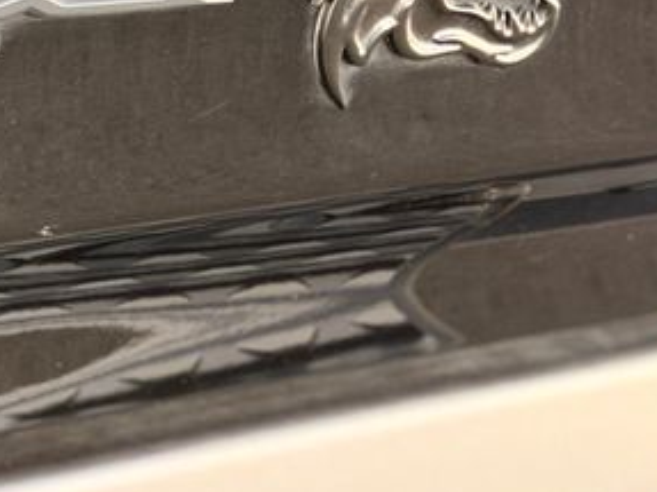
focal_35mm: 107
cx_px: -50
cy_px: 121
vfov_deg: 13.8
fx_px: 2030
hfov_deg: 17.8
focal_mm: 6.76
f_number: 1.78
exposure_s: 1/62
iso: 100
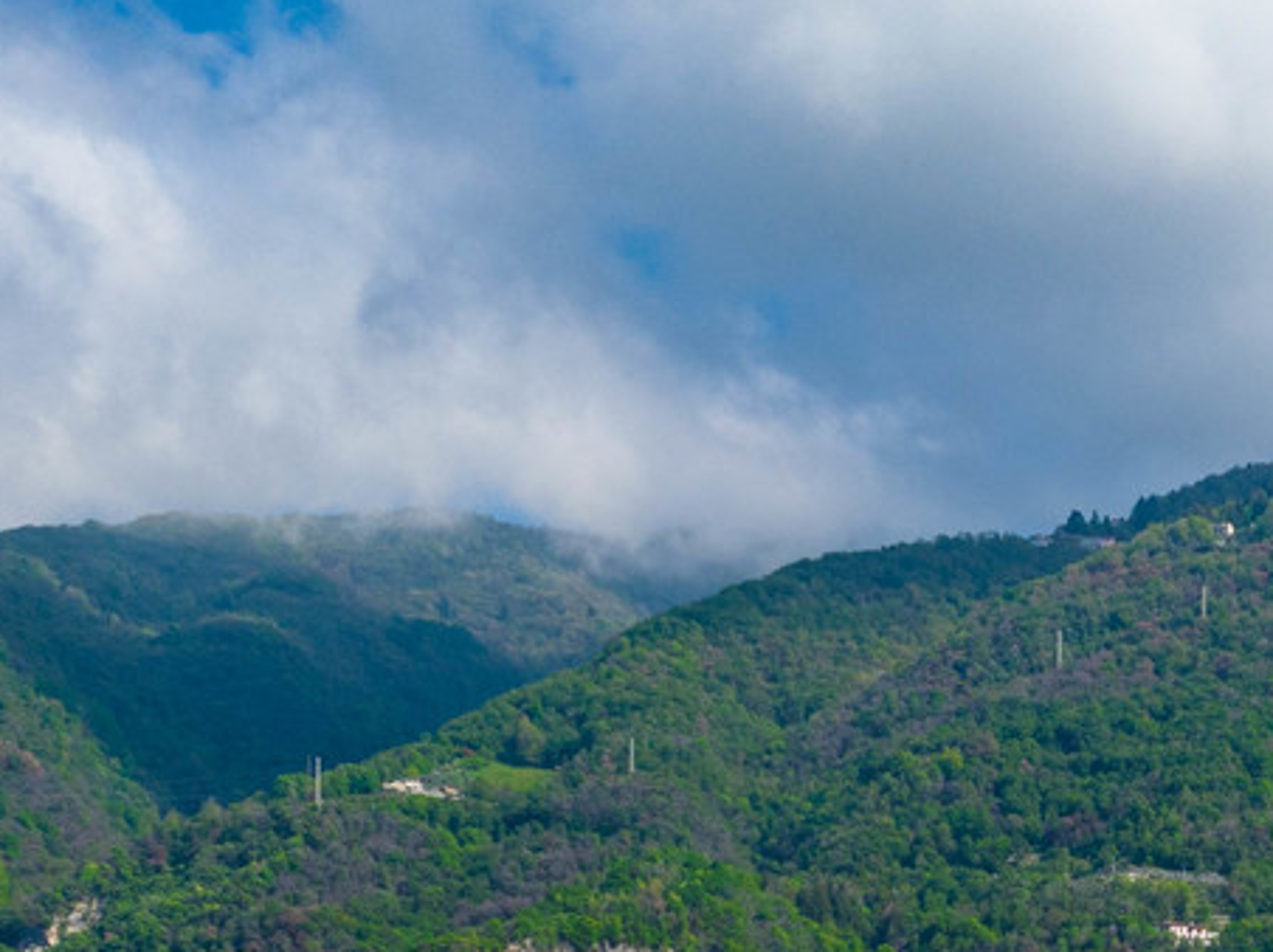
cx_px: 1377
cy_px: 1380
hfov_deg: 21.9
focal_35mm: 85
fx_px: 3123
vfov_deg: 16.0
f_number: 11
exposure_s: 1/160
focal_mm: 12.3
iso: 100
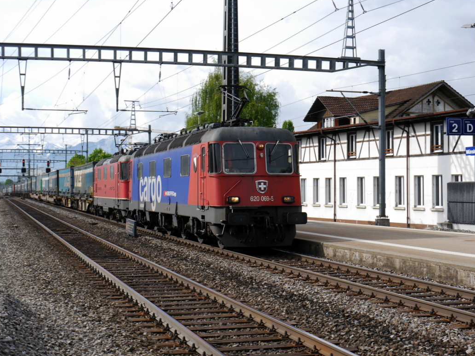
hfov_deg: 29.8
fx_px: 892
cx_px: 247
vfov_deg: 22.6
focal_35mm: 65
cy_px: 179
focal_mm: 28
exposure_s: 1/320
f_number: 8
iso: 160
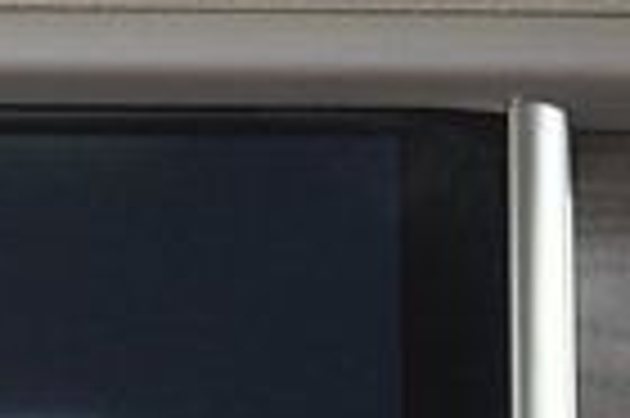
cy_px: 519
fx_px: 6712
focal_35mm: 384
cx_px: -270
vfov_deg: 3.6
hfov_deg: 5.3
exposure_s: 1/60
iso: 3200
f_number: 4.5
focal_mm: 56
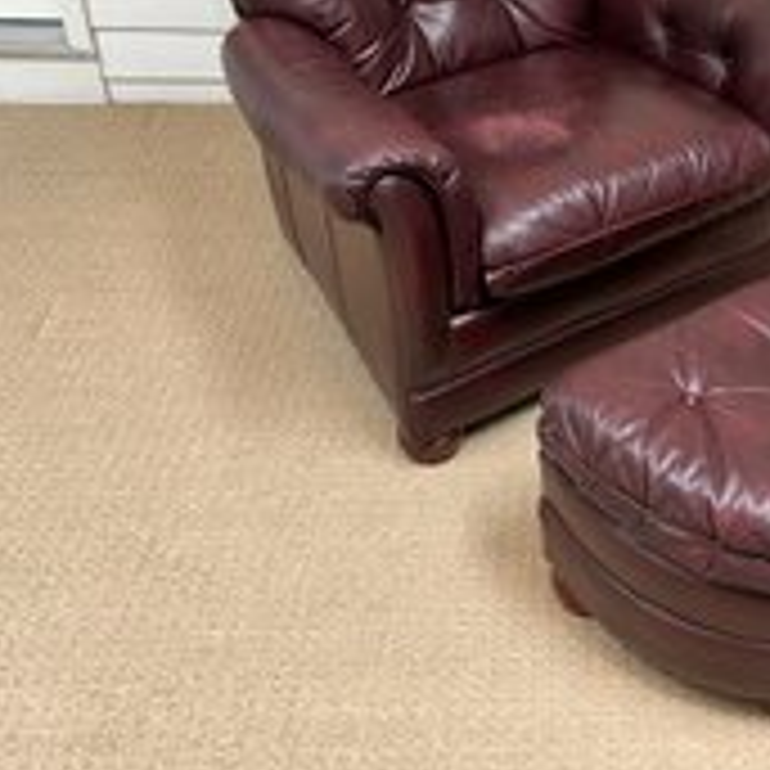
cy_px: 205
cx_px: 615
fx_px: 1158
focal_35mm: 46
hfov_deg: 35.6
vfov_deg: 36.1
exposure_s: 1/60
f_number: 1.5
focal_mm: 5.7
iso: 100
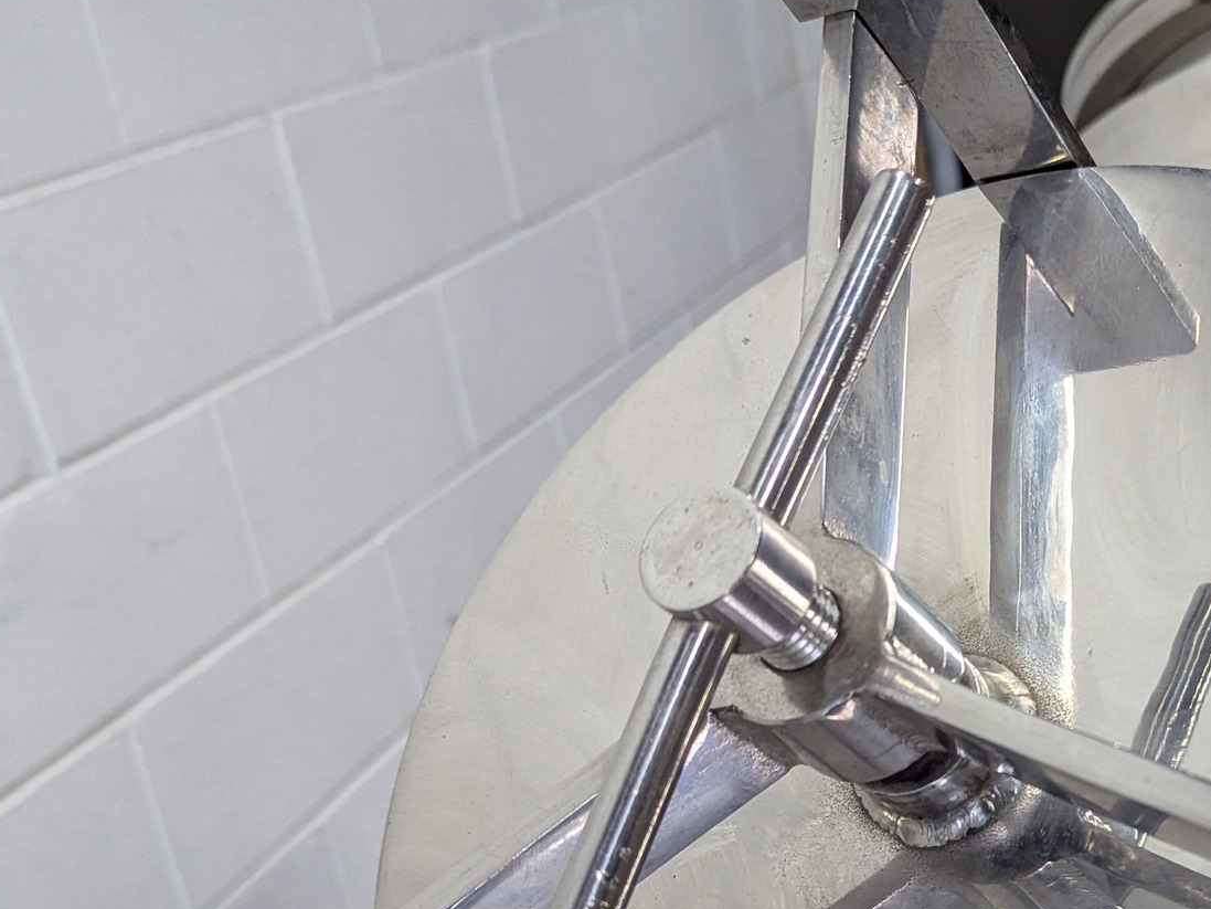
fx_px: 1959
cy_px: 710
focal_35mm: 56
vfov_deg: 25.7
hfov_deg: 32.5
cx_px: 1104
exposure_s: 1/200
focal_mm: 6.81
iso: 217
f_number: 1.85
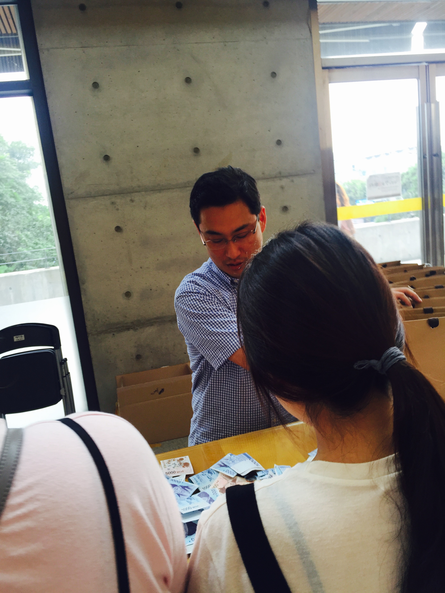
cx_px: 222
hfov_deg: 48.2
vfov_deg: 61.7
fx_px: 497
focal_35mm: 29
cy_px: 296
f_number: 2.2
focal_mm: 4.15
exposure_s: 1/60
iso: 32
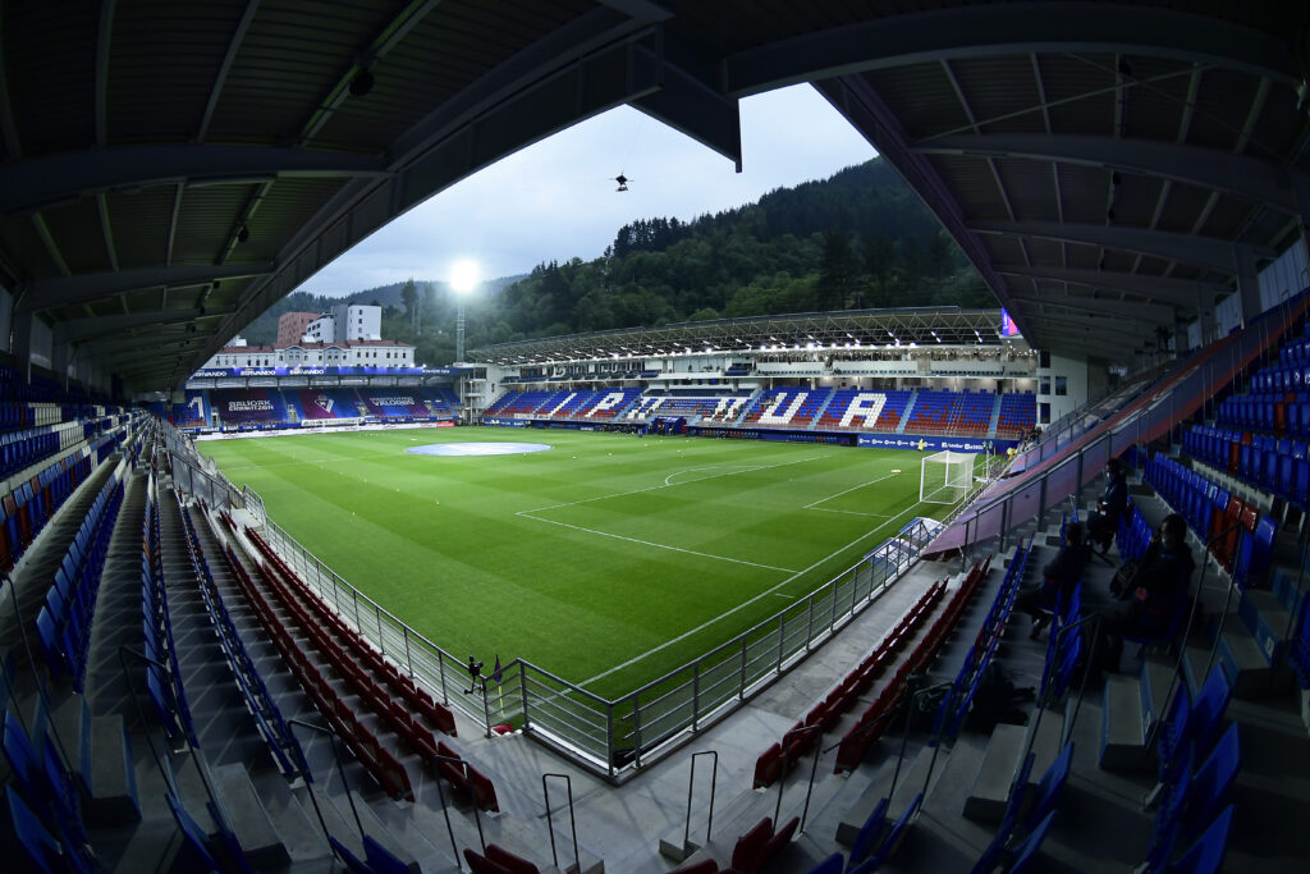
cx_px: 655
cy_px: 437
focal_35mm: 16
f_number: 4.5
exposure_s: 1/320
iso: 800
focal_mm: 10.5
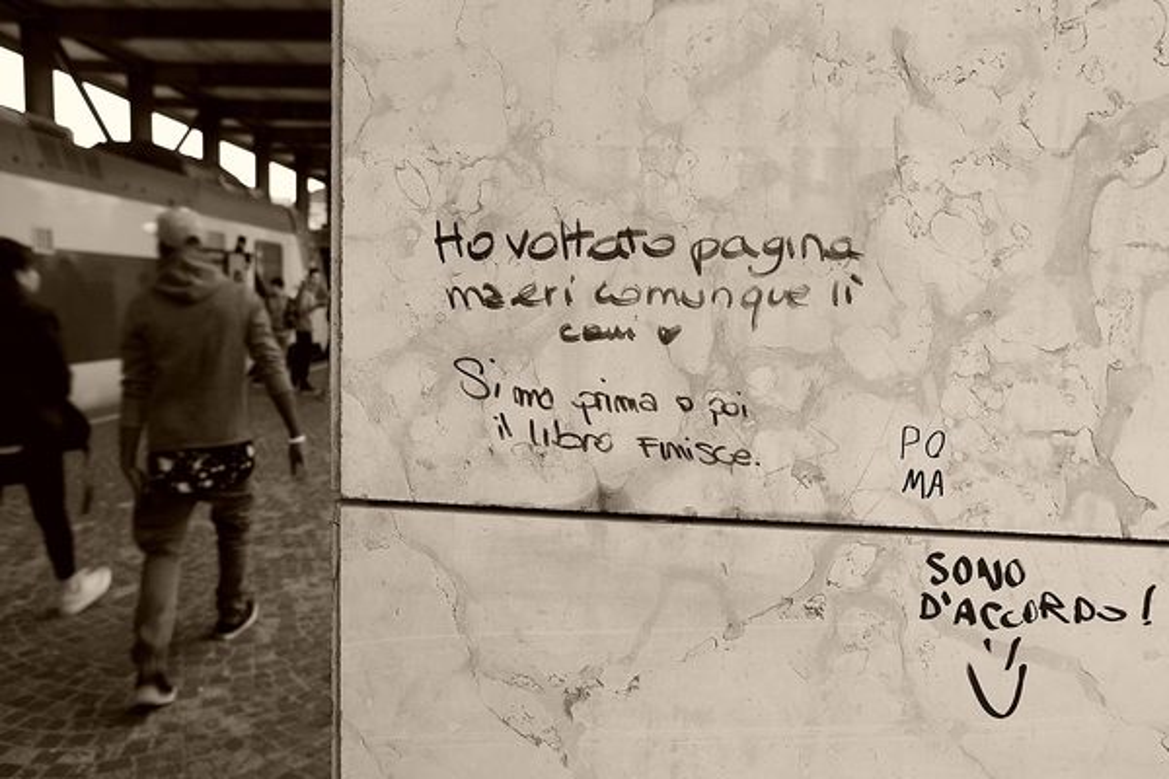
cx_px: 584
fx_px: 714
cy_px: 390
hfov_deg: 78.6
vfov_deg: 57.2
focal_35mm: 22
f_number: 5
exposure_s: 1/30
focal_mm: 15
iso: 160
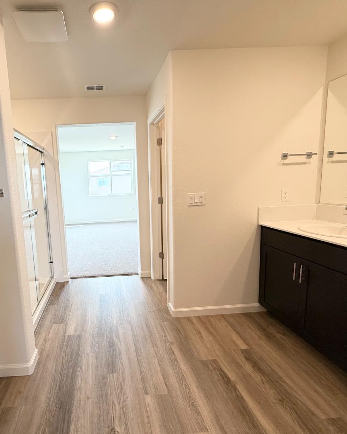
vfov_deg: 83.3
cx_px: 110
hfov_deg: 68.5
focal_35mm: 19
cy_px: 217
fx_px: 244
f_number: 2.2
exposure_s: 1/120
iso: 100
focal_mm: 2.22
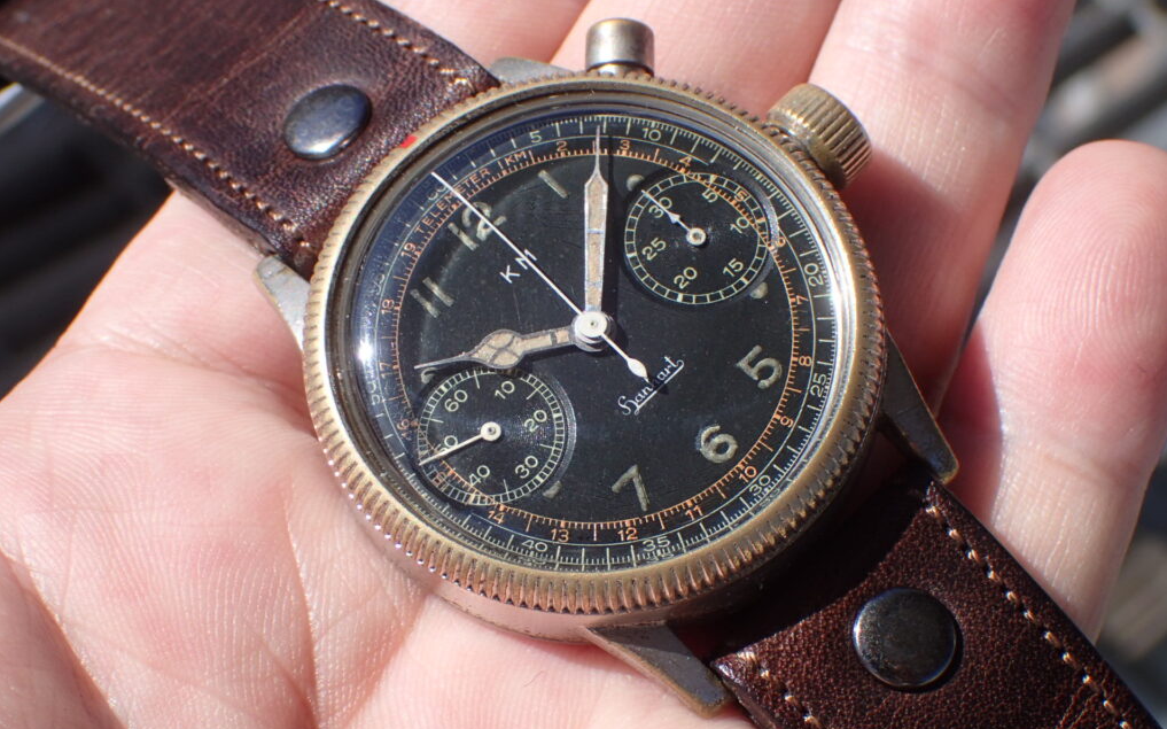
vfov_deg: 16.5
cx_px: 586
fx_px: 2512
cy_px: 366
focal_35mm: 79
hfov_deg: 26.2
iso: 100
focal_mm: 13.47
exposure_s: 1/320
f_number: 5.6
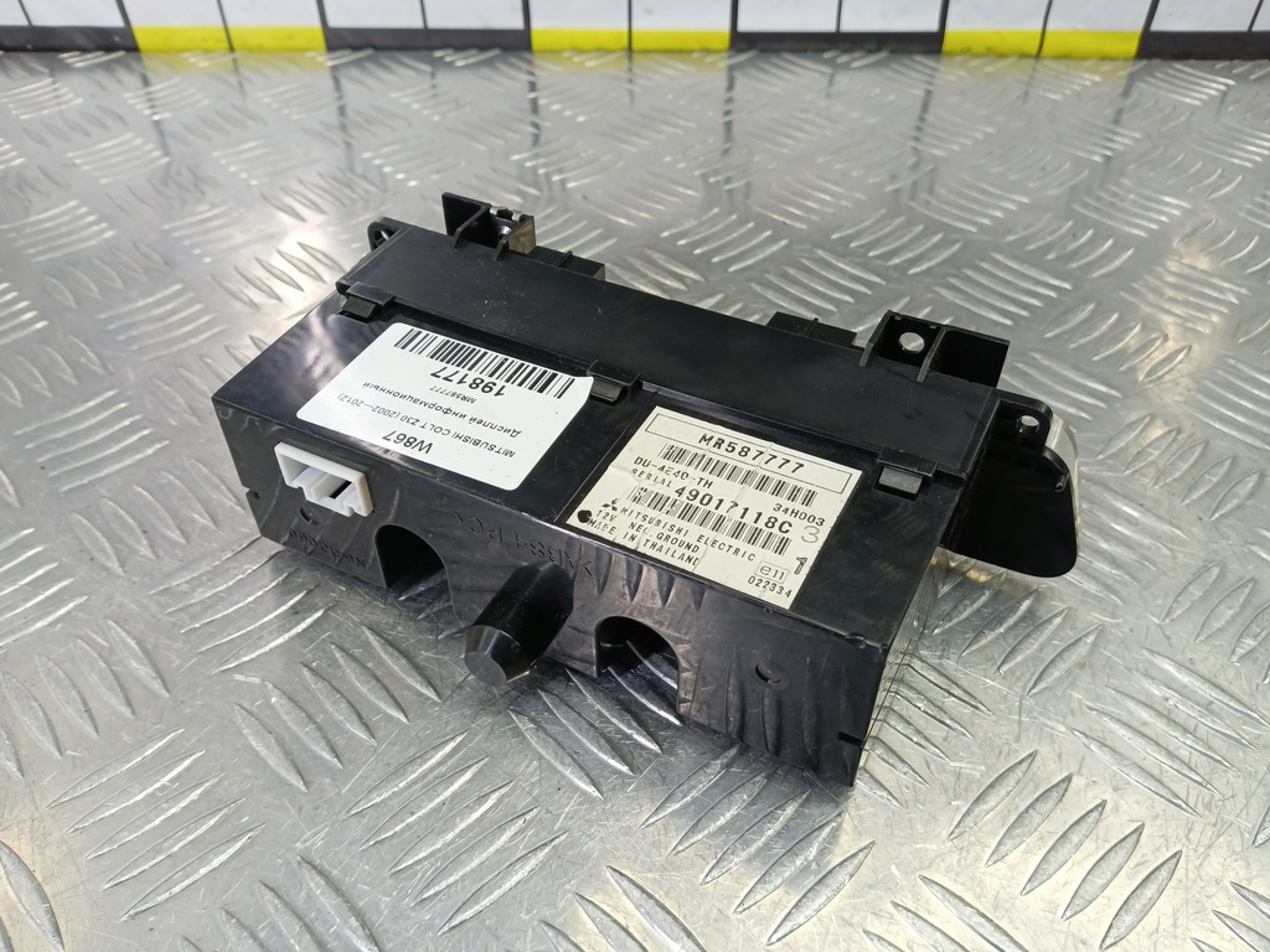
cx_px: 635
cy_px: 476
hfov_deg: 73.9
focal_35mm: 23
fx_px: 844
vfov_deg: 58.9
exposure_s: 1/50
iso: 164
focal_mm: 4.11
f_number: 1.6
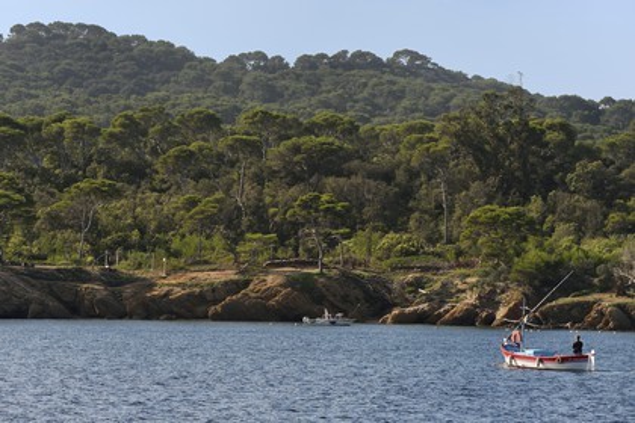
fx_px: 3528
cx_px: 318
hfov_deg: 10.3
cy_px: 212
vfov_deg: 6.9
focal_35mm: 200
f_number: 11
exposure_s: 1/320
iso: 200
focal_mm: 200
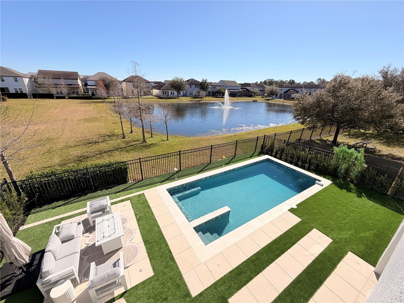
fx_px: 163
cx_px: 202
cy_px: 152
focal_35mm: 14
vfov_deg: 85.7
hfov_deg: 102.1
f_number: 2.2
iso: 20
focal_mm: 2.22
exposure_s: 1/1259
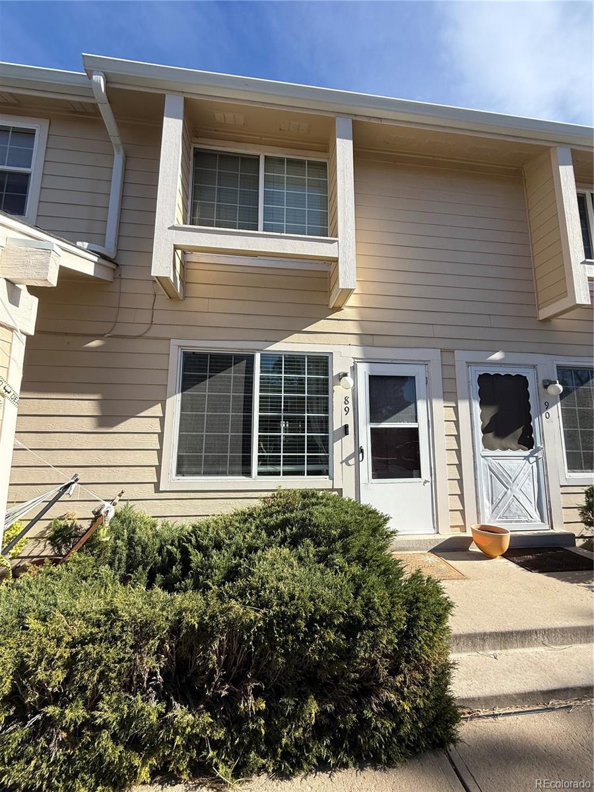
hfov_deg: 85.7
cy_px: 396
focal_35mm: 14
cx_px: 297
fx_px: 320
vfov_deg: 102.1
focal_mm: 2.22
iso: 50
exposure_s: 1/1235
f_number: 2.2
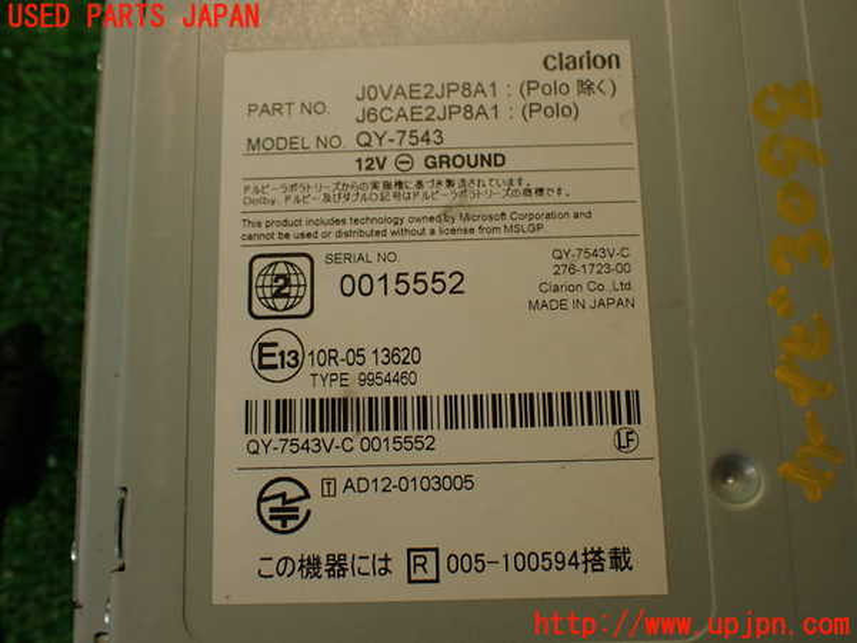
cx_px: 428
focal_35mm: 32
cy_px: 322
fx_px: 792
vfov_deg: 44.2
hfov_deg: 56.8
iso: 100
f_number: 2.4
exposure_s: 1/60
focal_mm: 5.79
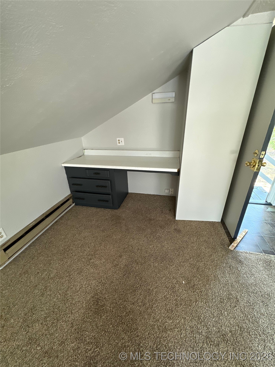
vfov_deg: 102.1
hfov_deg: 85.7
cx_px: 138
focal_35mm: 14
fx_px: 148
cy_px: 184
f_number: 2.2
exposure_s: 1/60
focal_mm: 2.22
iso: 400
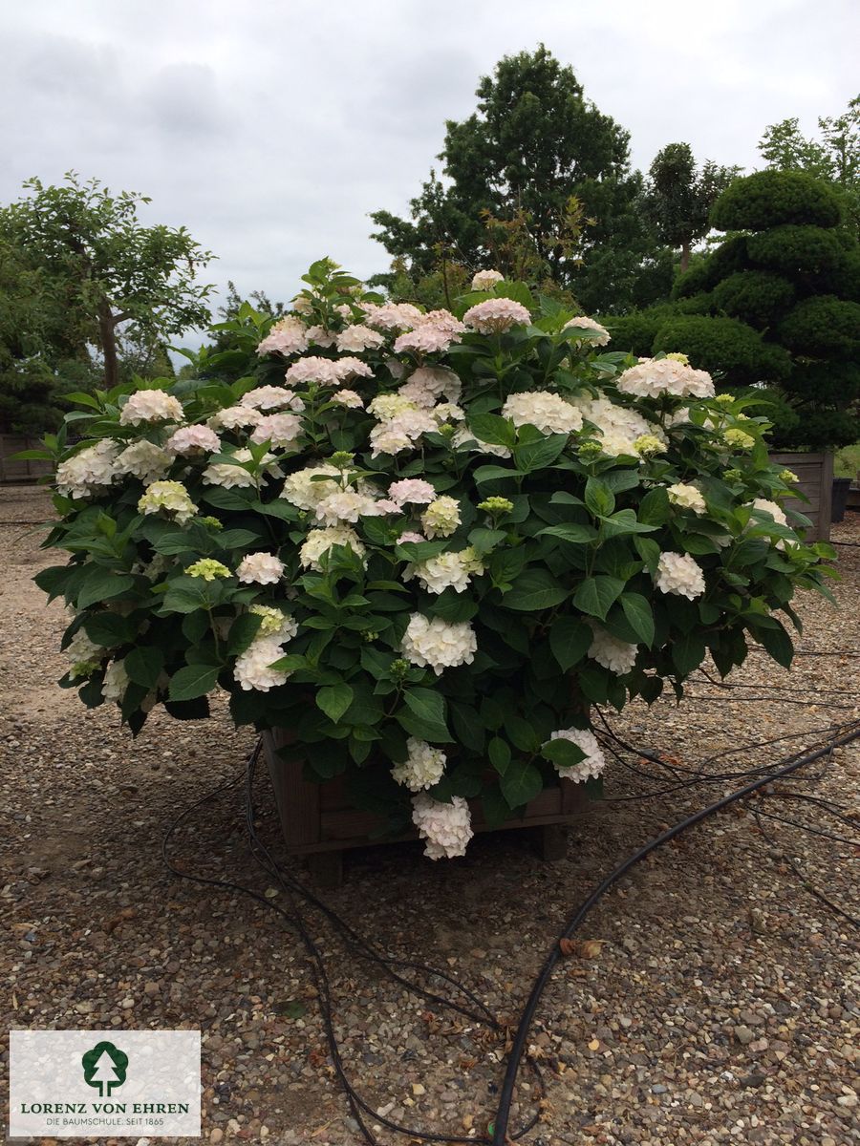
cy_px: 573
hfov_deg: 48.2
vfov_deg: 61.7
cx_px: 430
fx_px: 961
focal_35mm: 29
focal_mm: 4.15
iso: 32
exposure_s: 1/1786
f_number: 2.2
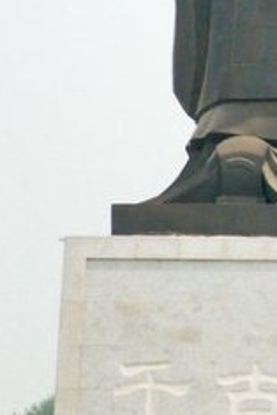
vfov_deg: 3.8
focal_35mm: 545
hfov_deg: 2.5
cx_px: 333
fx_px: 6280
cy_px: 26
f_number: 10
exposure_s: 1/640
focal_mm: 90
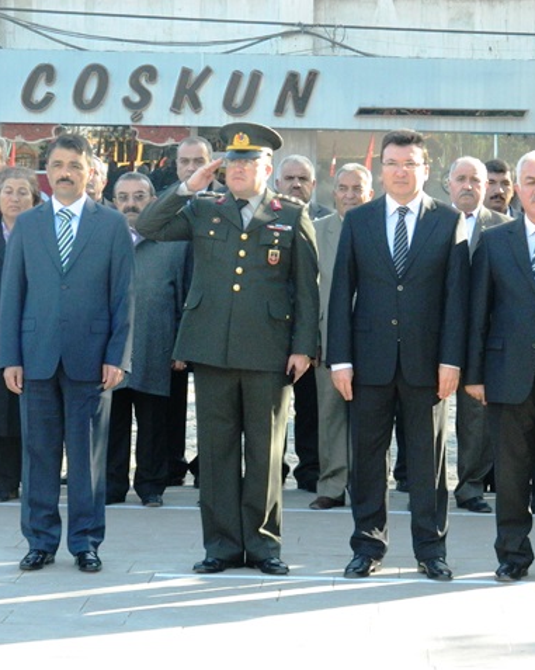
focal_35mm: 135
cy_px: 334
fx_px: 2675
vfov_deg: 14.3
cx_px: 308
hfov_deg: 11.4
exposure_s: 1/200
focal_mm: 18.6
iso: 400
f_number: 4.5
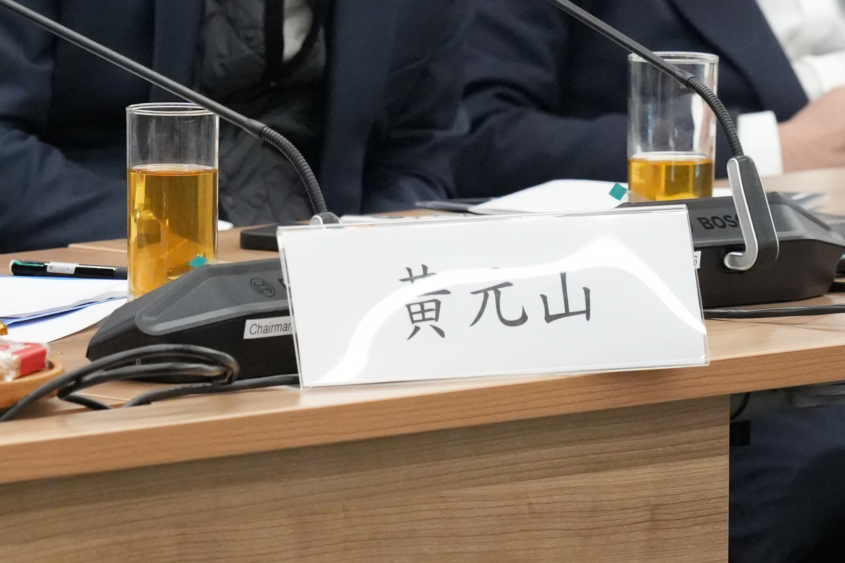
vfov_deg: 3.2
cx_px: -102
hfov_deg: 4.8
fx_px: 10070
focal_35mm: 429
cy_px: -67
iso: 10000
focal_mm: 141
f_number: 4.5
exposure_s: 1/200
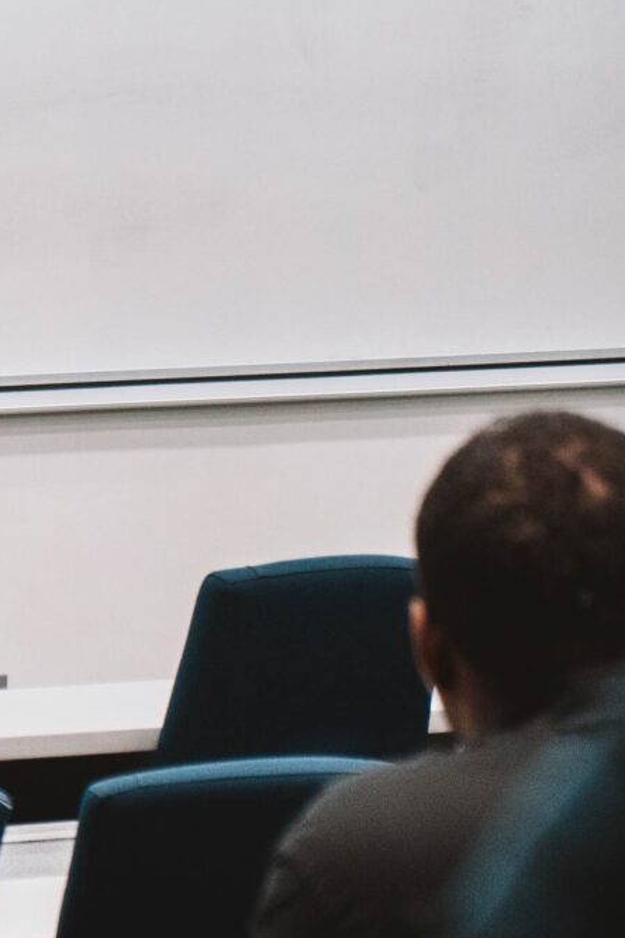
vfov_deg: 7.7
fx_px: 7005
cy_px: 649
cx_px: -569
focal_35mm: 269
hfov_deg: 5.0
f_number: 4
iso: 2000
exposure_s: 1/200
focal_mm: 70
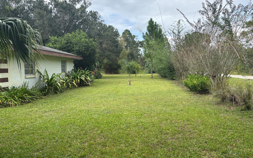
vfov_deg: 44.5
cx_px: 128
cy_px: 81
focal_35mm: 28
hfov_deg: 66.5
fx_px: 193
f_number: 1.6
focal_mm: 5.96
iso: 50
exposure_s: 1/1037
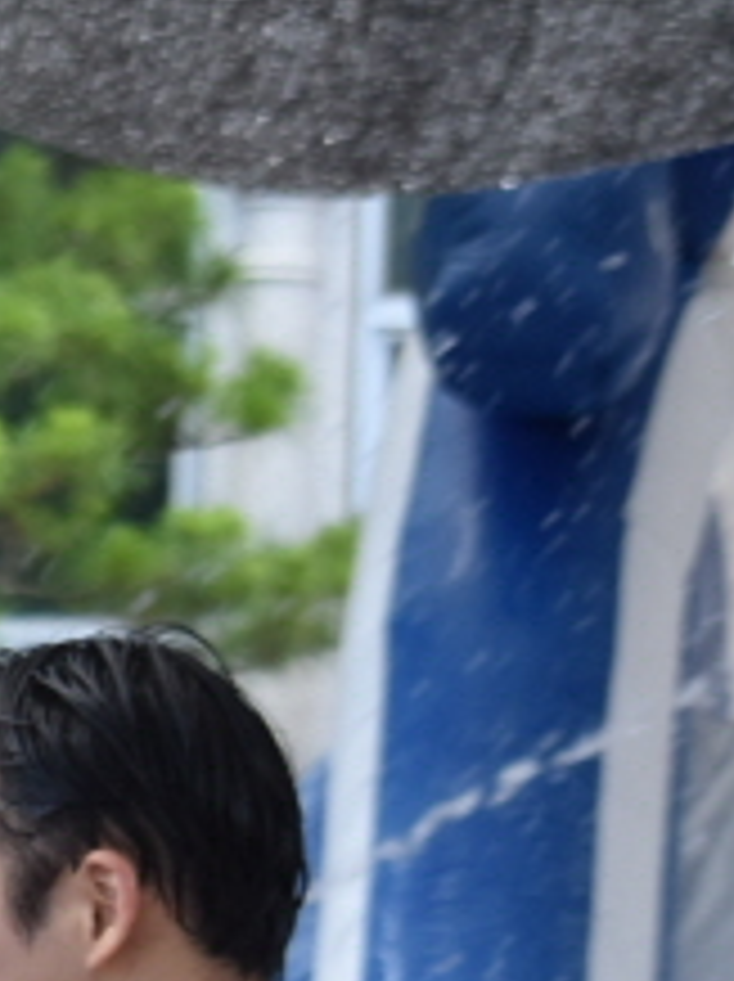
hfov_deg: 2.8
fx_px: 14645
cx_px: -1144
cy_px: 1404
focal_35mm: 517
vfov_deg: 3.8
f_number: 7.1
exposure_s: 1/200
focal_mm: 78
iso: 400
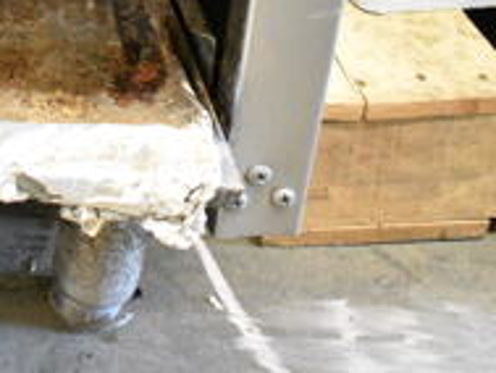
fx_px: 1333
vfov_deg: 15.2
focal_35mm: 93
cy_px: -97
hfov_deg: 19.6
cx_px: -131
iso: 6400
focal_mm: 20
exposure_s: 1/50
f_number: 3.5
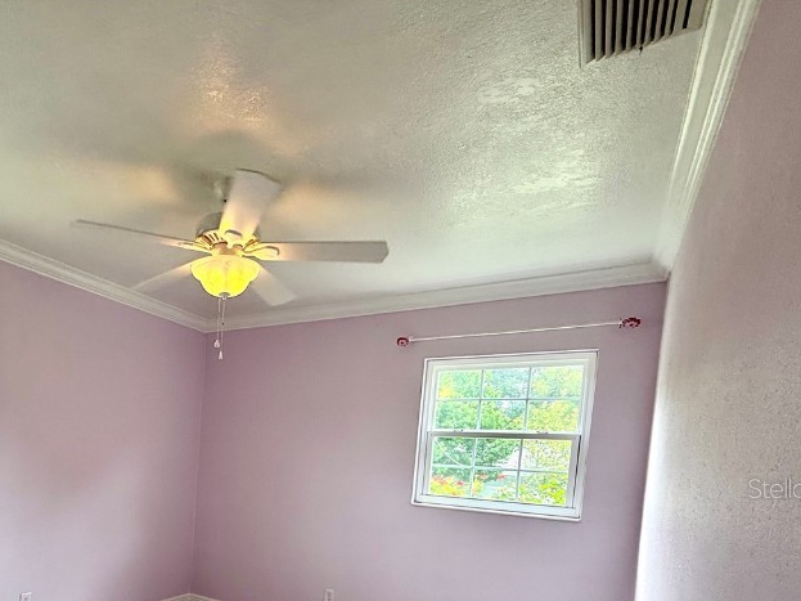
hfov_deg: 69.6
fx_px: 532
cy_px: 488
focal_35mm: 23
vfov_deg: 54.5
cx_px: 211
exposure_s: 1/120
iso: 80
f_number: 2.2
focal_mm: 2.22
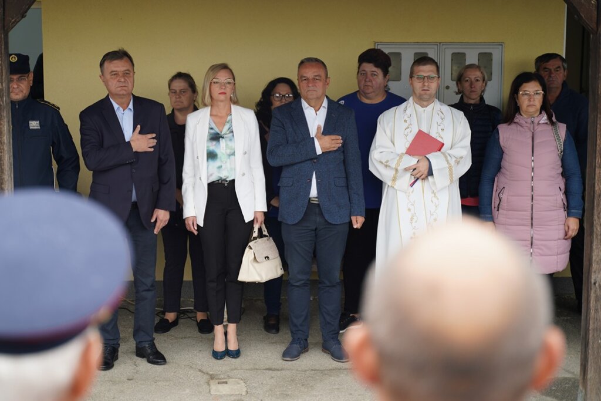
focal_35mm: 57
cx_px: 300
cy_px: 200
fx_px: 952
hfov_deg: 35.0
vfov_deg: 23.8
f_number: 2.8
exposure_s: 1/80
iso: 100
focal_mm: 57
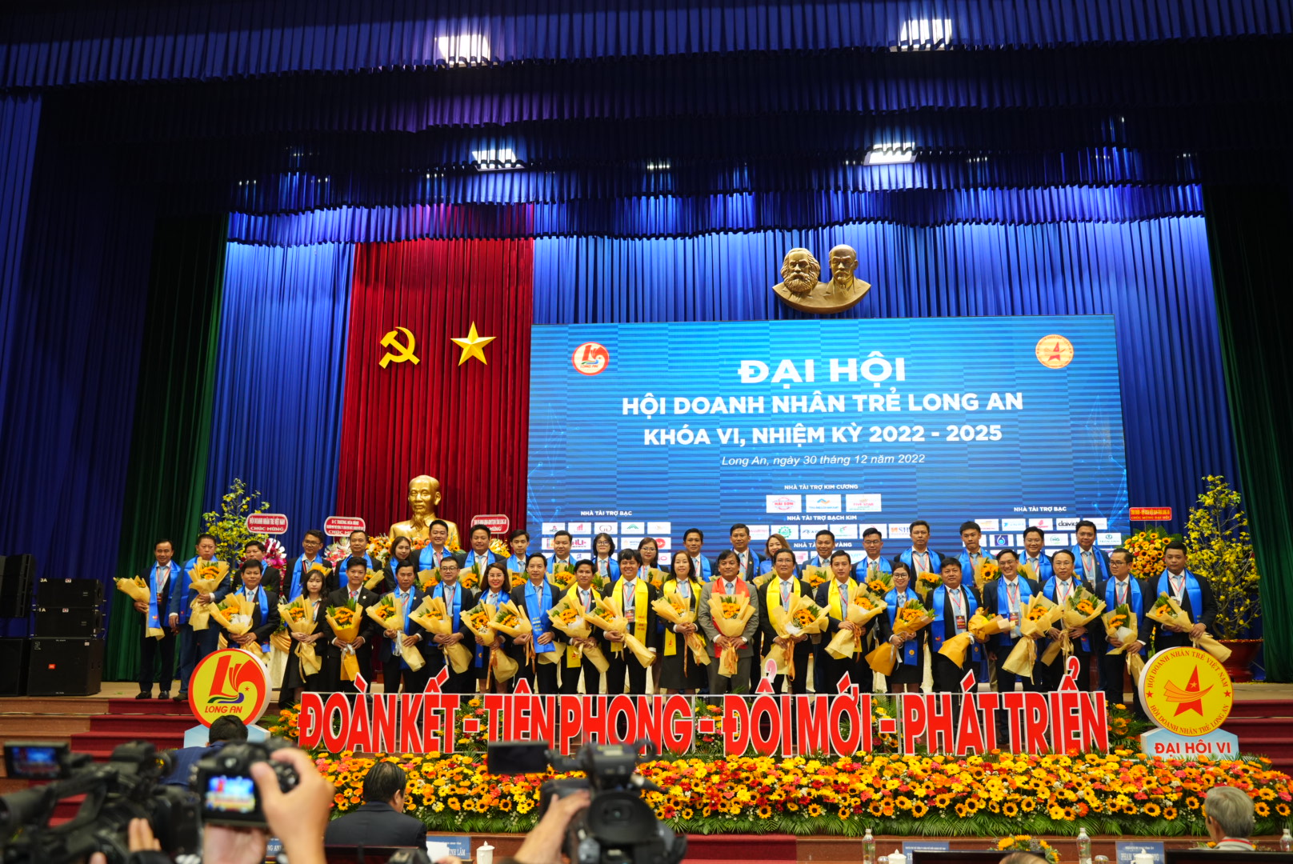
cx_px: 646
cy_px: 432
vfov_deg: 42.4
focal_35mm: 31
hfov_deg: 60.2
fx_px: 1114
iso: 1250
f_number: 3.5
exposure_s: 1/160
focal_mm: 31
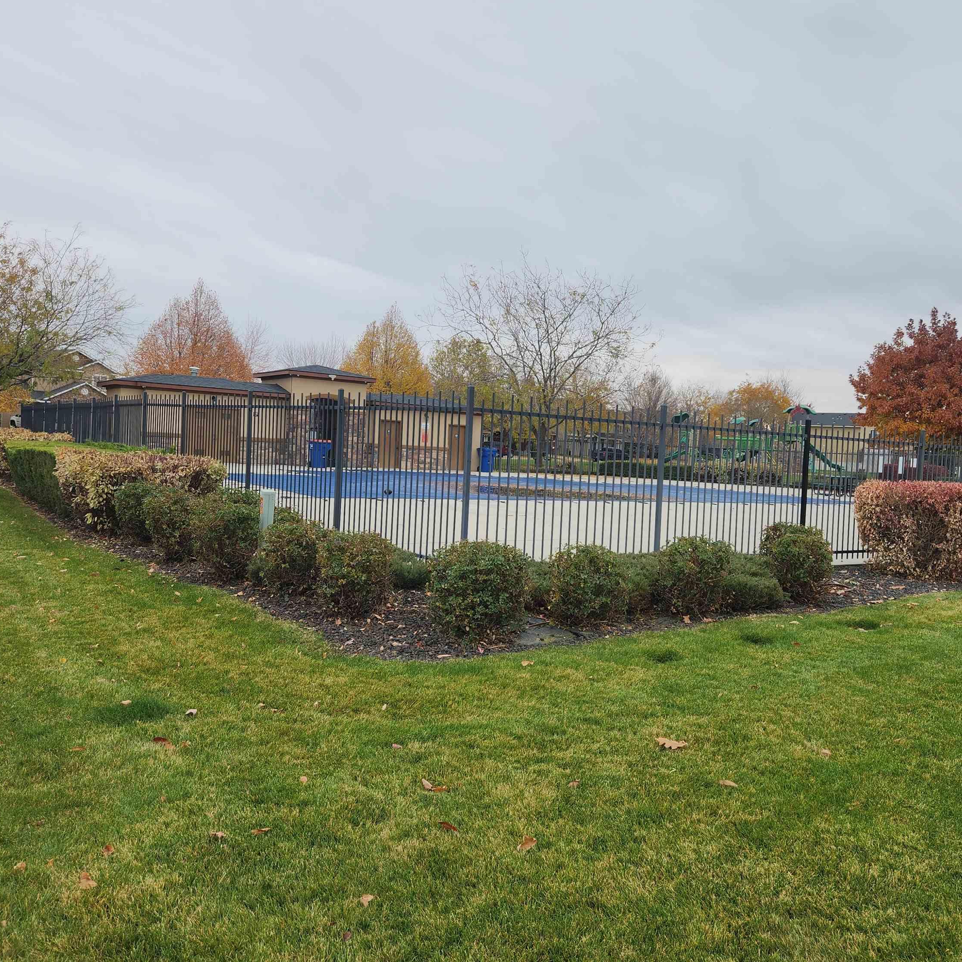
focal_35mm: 28
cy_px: 486
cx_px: 541
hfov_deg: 57.1
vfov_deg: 57.3
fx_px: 880
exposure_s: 1/206
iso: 20
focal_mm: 5.4
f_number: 1.8
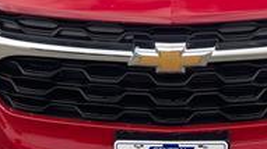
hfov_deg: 22.4
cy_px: 7
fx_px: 672
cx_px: 169
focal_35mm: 95
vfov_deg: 12.6
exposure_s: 1/381
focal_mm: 4.2
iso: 32
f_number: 1.6
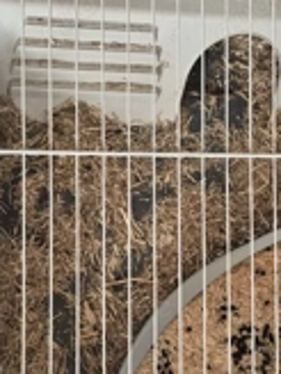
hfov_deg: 26.1
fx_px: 606
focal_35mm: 56
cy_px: 194
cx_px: 155
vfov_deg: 34.3
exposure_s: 1/100
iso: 400
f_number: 1.8
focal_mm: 5.4
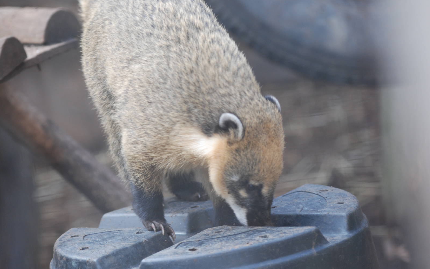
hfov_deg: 10.1
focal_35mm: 208
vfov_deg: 6.3
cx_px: 215
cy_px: 139
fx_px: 2432
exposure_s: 1/100
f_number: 4.5
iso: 400
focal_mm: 135
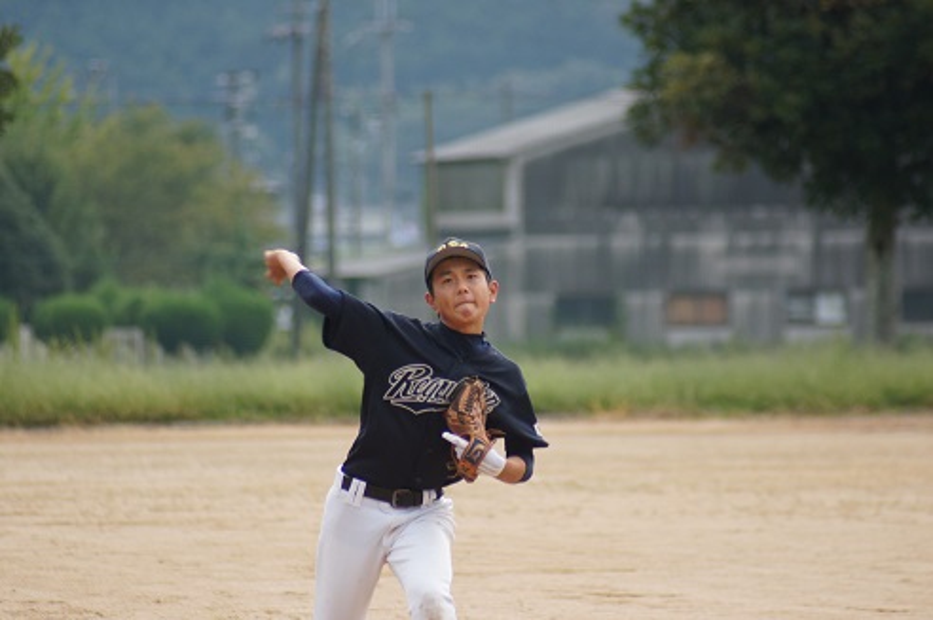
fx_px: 11651
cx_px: 466
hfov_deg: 4.6
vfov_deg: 3.0
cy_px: 310
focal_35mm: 450
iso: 320
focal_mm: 300
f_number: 5.6
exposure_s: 1/500
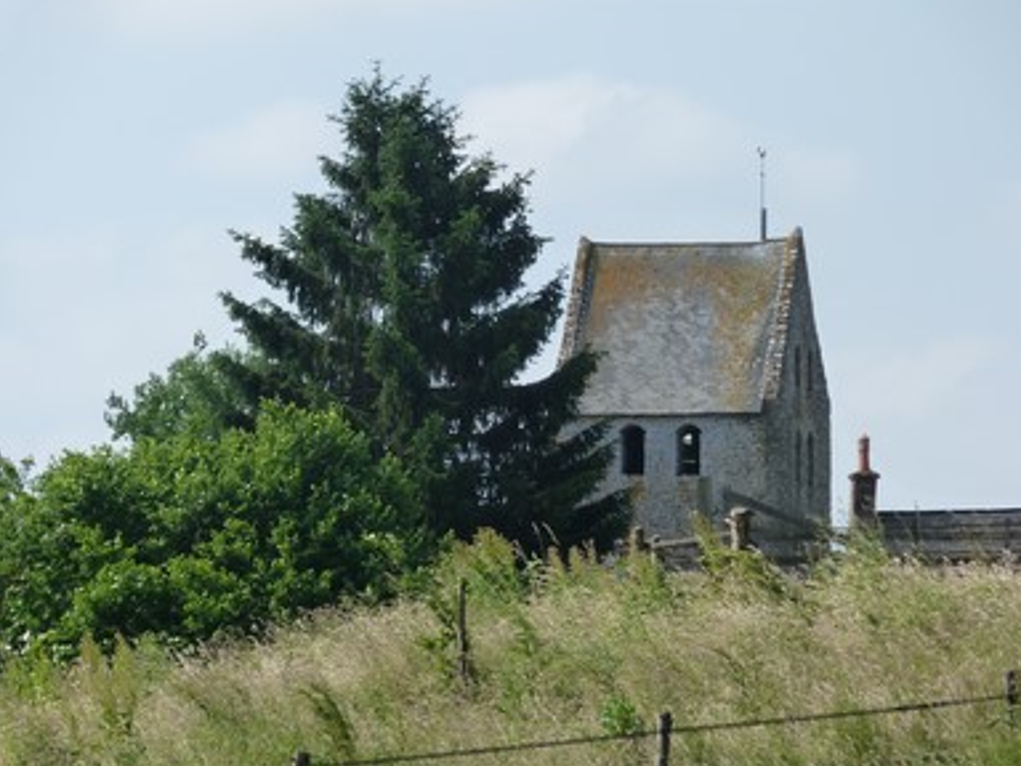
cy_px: 388
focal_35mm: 399
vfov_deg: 3.7
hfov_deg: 5.0
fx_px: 11769
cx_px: 529
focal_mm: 69
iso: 125
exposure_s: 1/250
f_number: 5.6
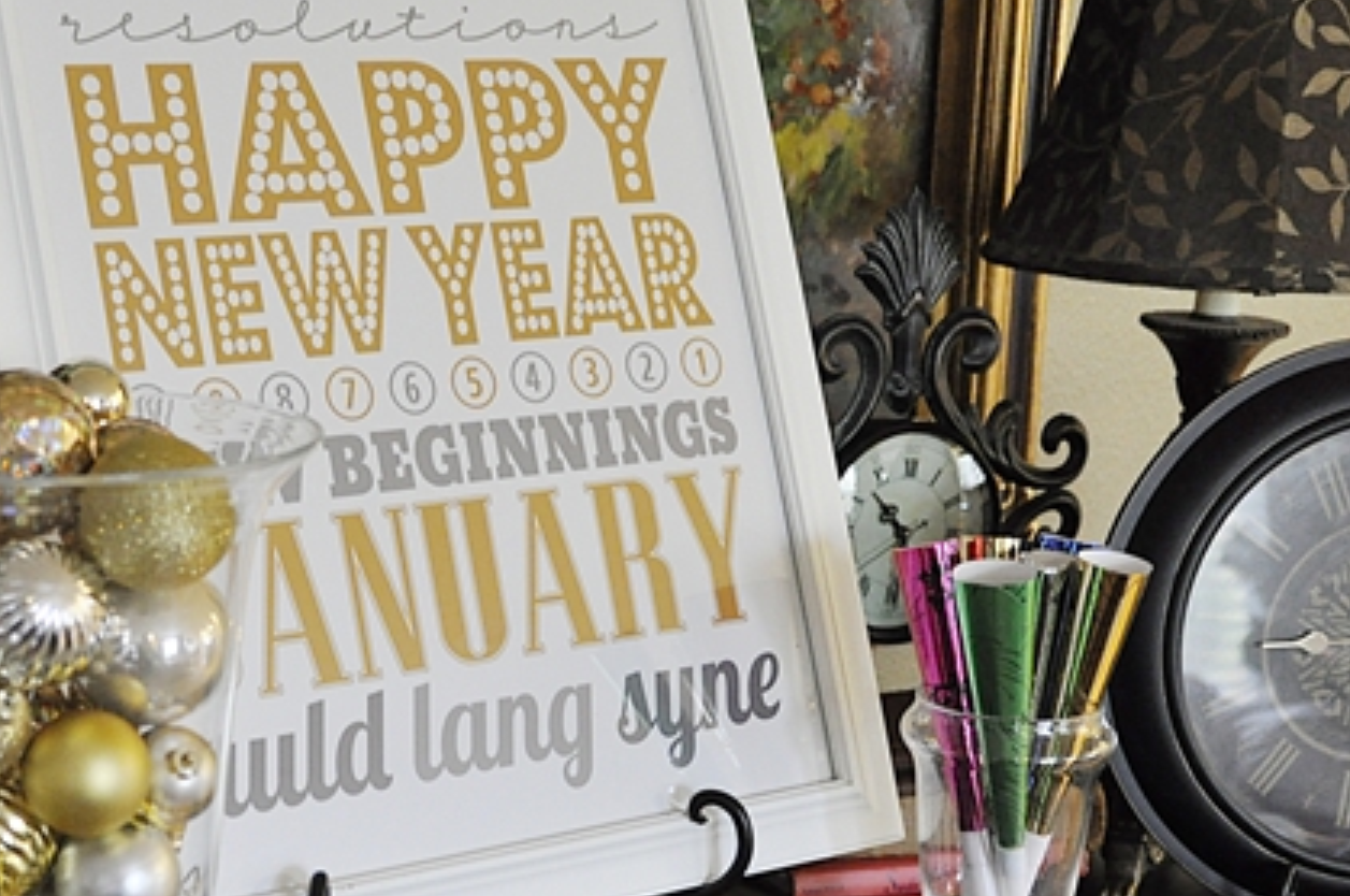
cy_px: 591
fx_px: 2359
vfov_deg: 21.4
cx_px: 229
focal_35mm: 63
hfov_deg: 31.0
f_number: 2.8
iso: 1000
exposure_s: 1/60
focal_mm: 22
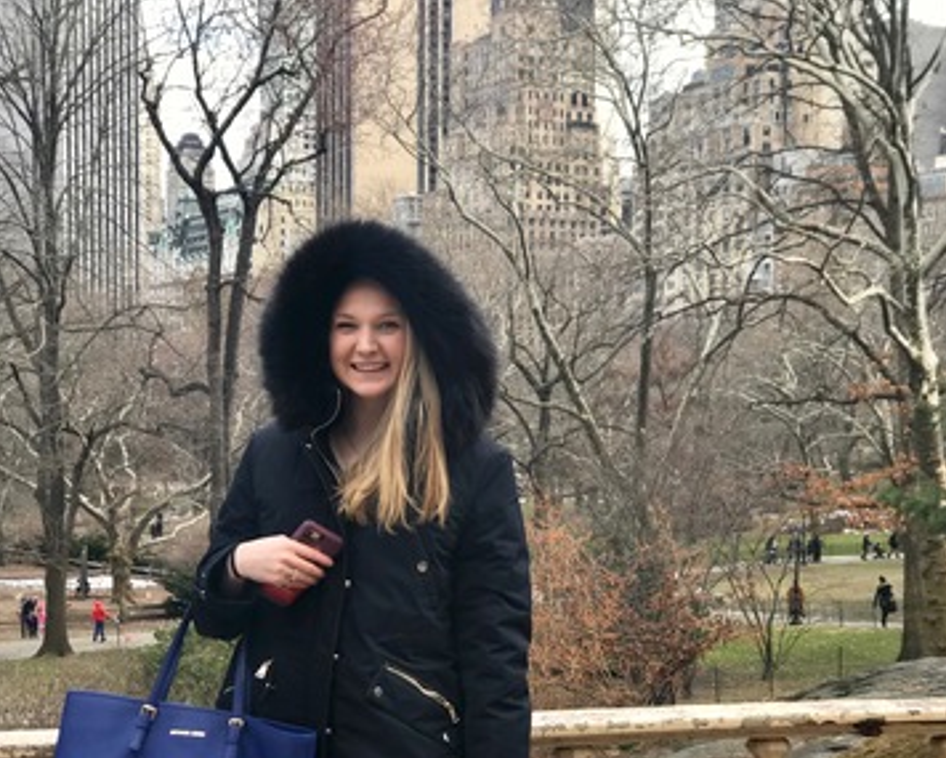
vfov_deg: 20.4
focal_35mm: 75
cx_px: 476
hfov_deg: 25.4
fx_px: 2100
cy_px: 505
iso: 20
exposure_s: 1/139
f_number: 2.8
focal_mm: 6.6
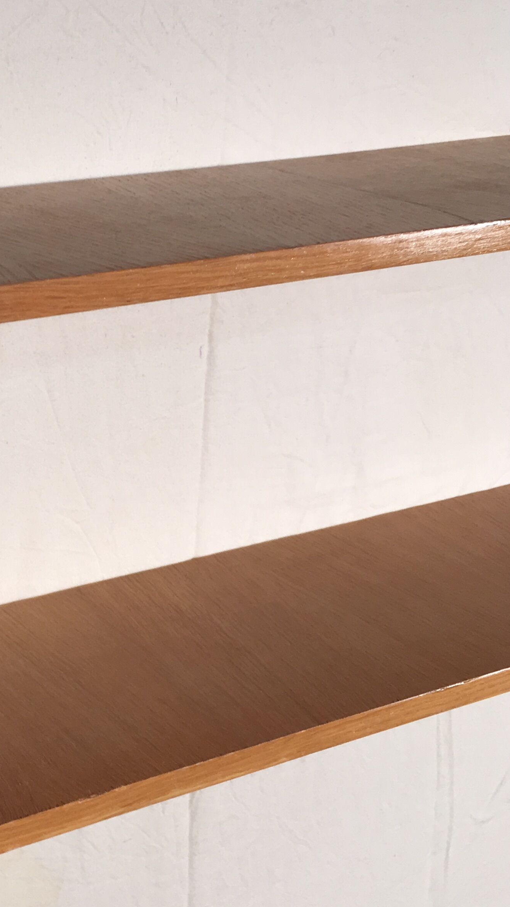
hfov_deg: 21.3
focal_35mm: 54
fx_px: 1298
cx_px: -23
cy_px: 363
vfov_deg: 38.3
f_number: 2.2
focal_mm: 4.15
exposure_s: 1/50
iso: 32
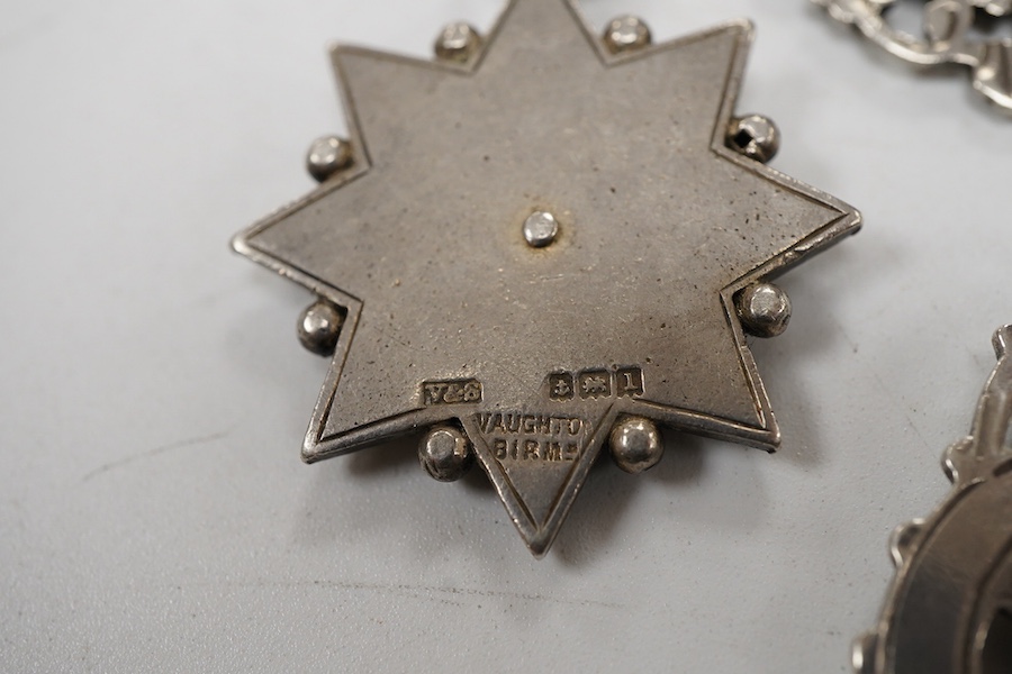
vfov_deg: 29.9
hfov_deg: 43.6
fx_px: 1265
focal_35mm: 45
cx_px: 506
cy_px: 337
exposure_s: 1/125
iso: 1250
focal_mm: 30
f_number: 11
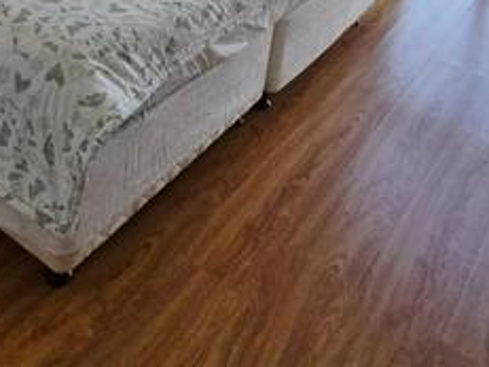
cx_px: 157
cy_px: -134
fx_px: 635
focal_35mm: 45
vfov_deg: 26.3
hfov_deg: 41.5
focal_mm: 2.2
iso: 250
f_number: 2.2
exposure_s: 1/370
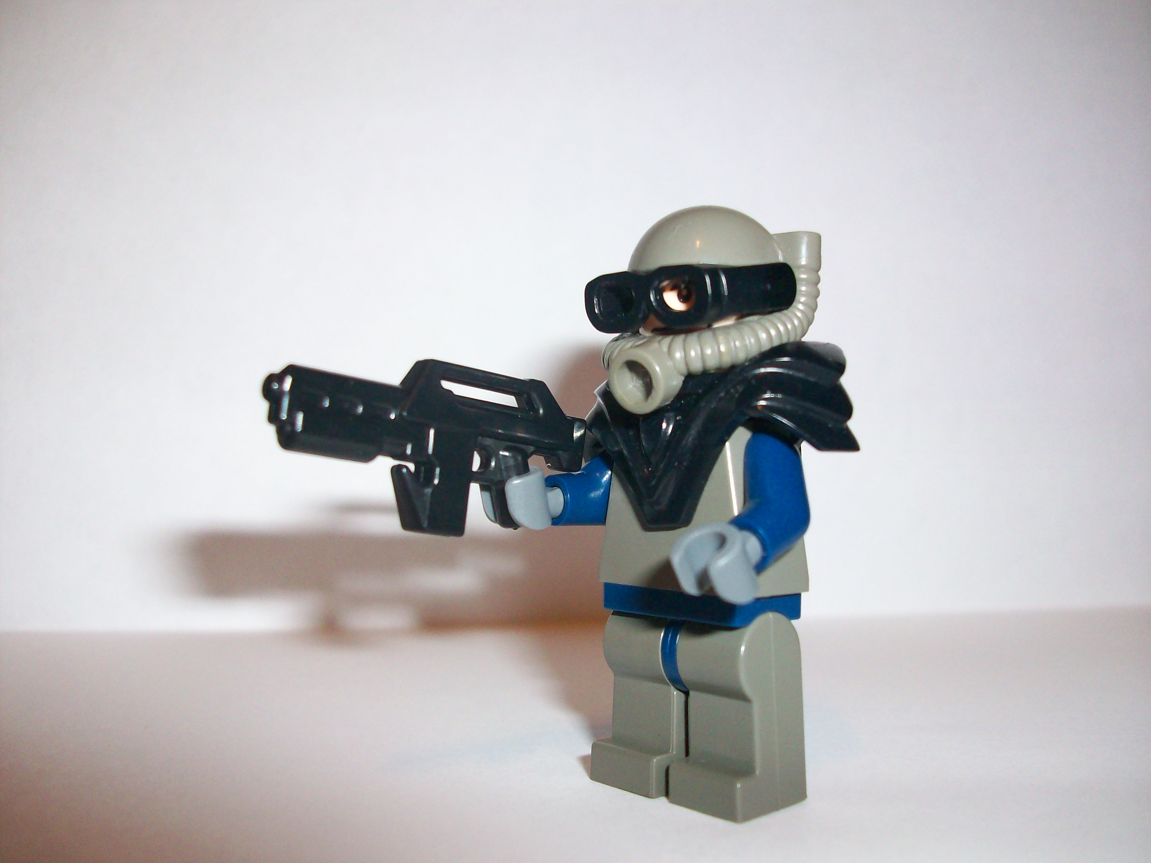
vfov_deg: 41.8
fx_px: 1131
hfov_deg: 54.0
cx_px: 576
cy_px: 432
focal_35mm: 34
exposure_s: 1/60
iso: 160
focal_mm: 5.7
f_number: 2.8
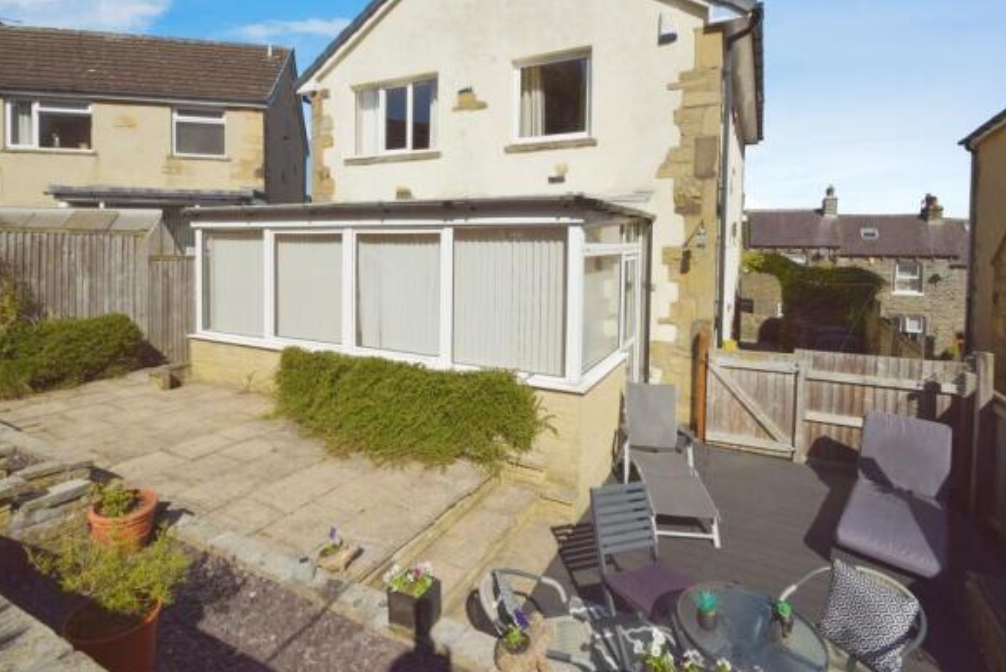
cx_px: 506
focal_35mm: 17
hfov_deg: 93.2
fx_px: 475
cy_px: 307
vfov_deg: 70.4
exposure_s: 1/500
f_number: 13
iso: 200
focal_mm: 10
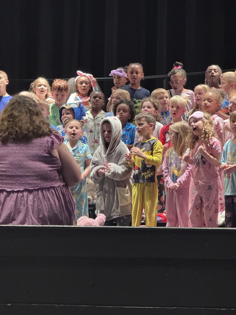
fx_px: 1091
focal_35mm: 120
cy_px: 158
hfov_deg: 12.3
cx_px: 118
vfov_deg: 16.4
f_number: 2.8
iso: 640
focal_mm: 15.66
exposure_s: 1/60
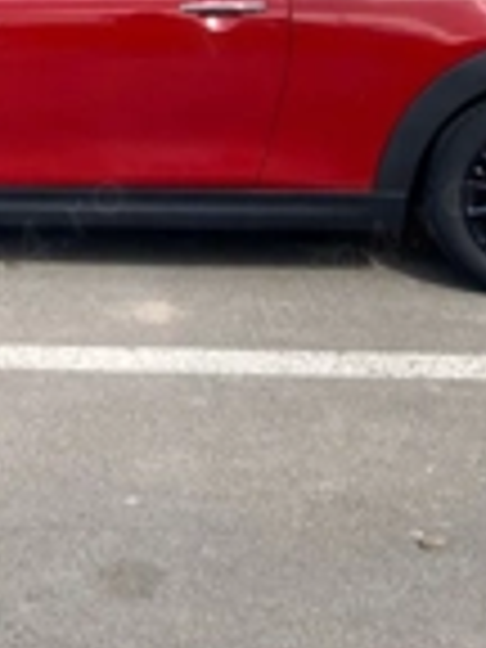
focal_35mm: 78
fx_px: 1460
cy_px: -14
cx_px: 72
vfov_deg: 23.8
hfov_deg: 18.7
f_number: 1.8
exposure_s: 1/1297
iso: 20
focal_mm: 3.99
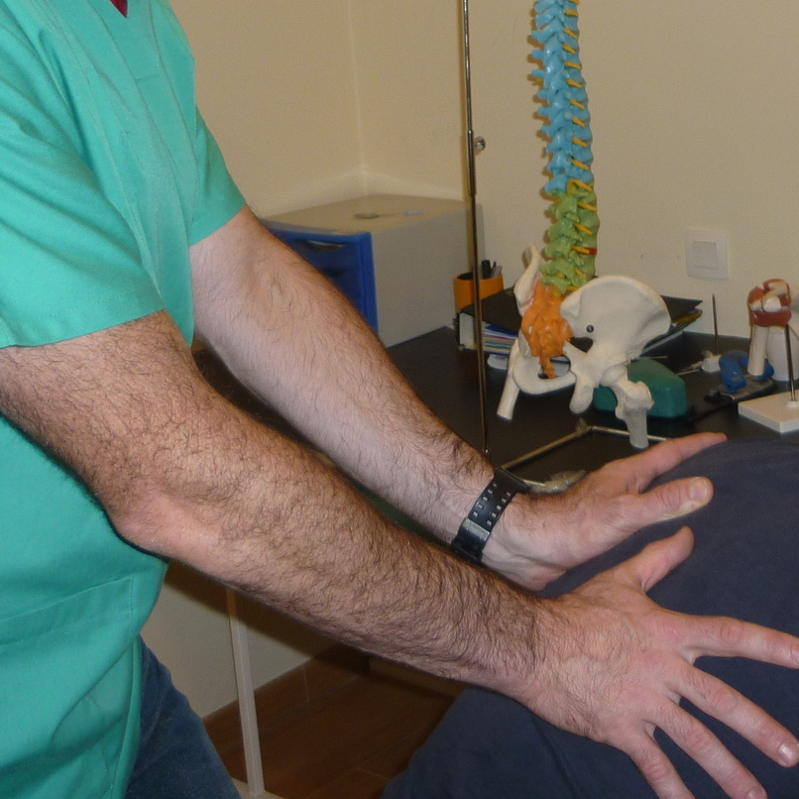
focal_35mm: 66
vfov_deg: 25.6
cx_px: 424
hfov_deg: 26.1
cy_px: 152
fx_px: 1724
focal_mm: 5.5
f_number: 2.8
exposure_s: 1/30
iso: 100
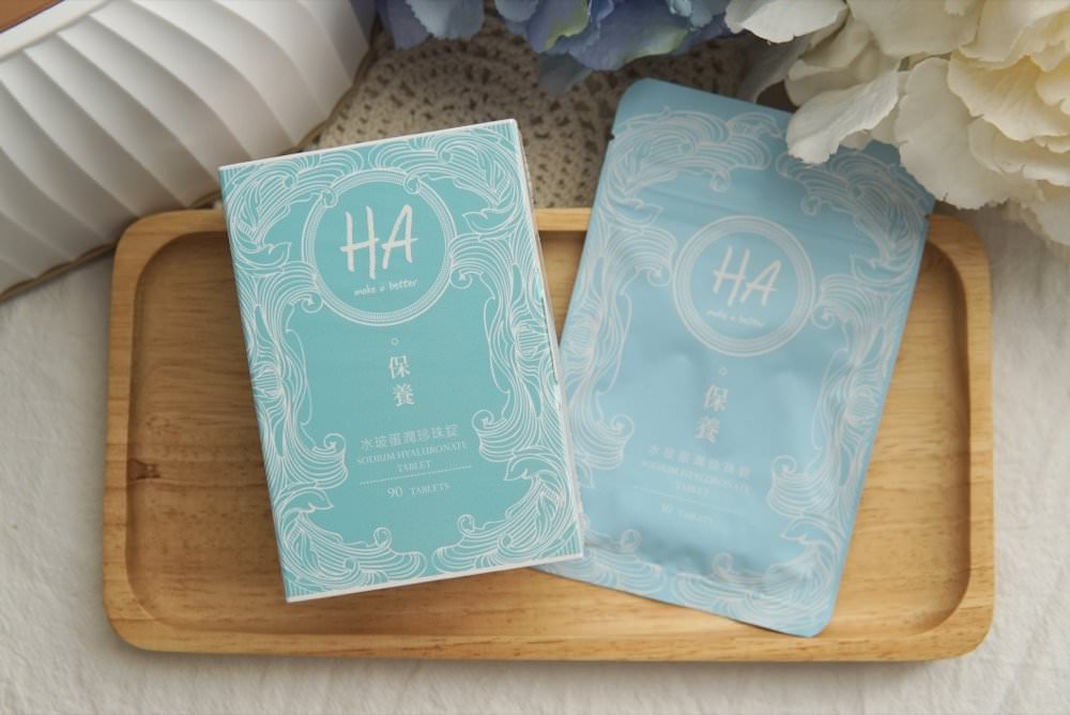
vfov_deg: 29.9
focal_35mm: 45
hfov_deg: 43.6
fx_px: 1338
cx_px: 535
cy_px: 358
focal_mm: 30
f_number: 4.5
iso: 100
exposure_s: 1/160
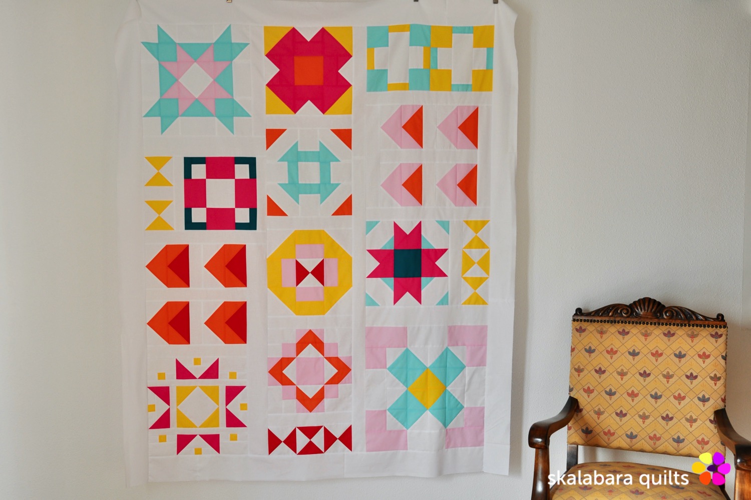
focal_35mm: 33
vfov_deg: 39.9
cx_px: 376
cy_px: 250
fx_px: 688
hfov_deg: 57.2
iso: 200
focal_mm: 22
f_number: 7.1
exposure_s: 1/50
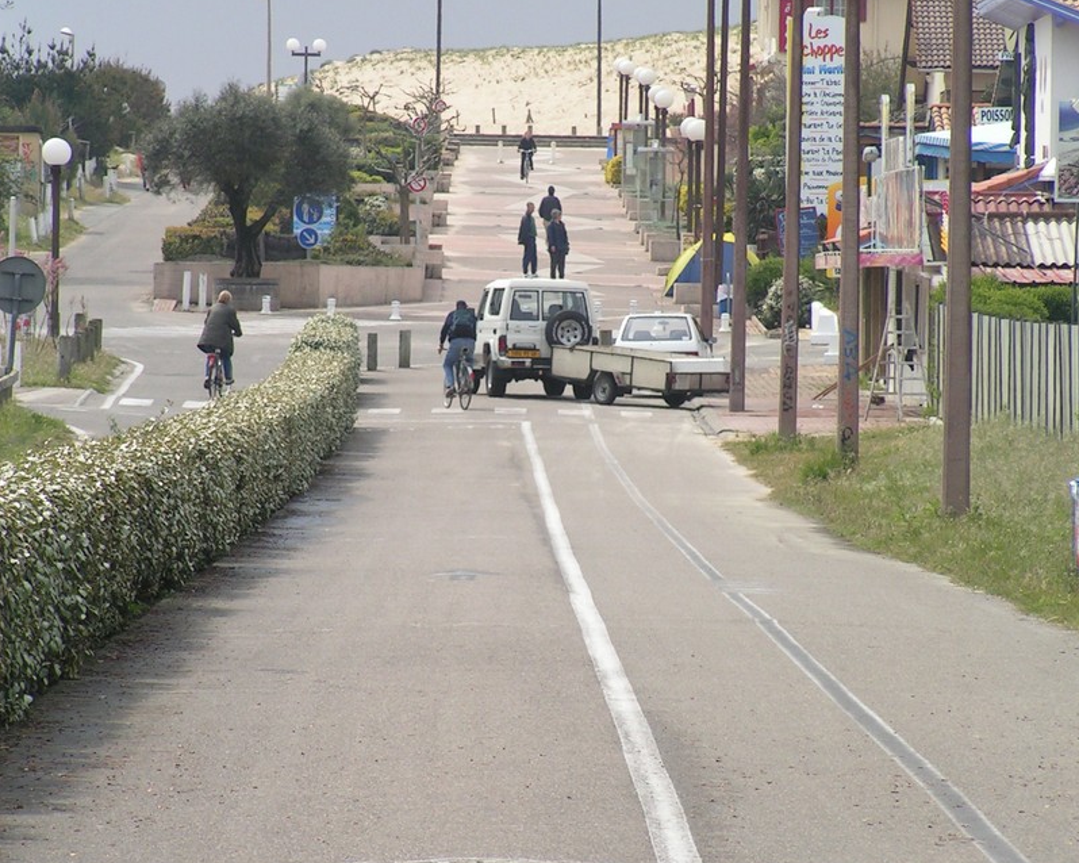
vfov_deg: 4.6
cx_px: 540
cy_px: 363
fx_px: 10791
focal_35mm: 338
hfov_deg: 5.7
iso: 50
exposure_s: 1/400
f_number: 5
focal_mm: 39.6
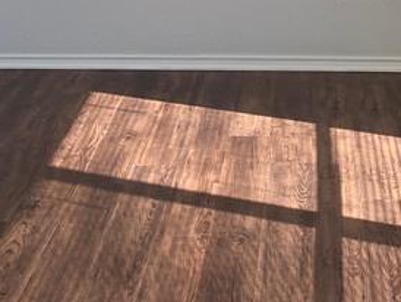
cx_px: 241
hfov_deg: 20.2
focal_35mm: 97
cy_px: -237
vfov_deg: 13.7
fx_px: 1125
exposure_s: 1/122
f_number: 1.8
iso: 80
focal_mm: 4.25
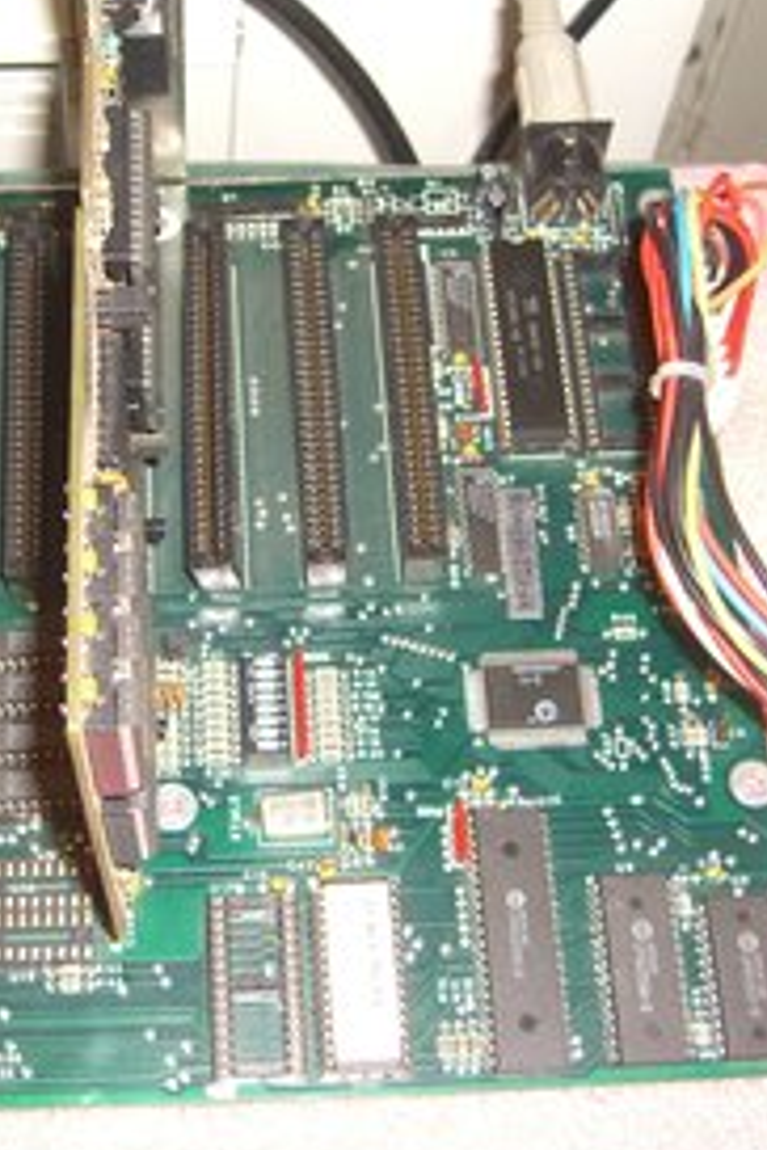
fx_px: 1853
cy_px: 564
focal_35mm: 58
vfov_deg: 34.5
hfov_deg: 23.2
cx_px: 219
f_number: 2.8
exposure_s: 1/60
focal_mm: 7.9
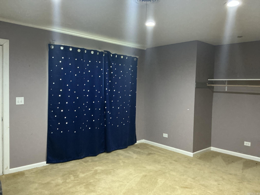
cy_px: 98
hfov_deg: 63.4
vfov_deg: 49.7
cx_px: 130
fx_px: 210
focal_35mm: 28
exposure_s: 1/43
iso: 320
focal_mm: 3
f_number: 1.8
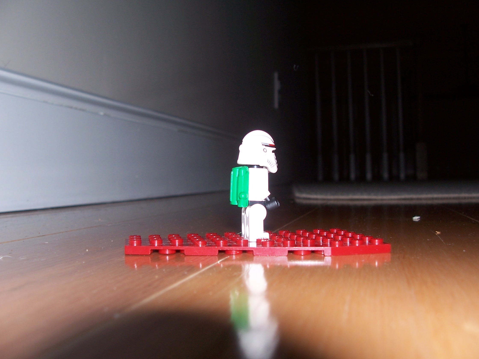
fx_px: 498
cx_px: 243
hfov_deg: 51.4
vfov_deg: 39.7
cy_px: 184
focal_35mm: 36
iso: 80
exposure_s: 1/60
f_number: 2.8
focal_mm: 6
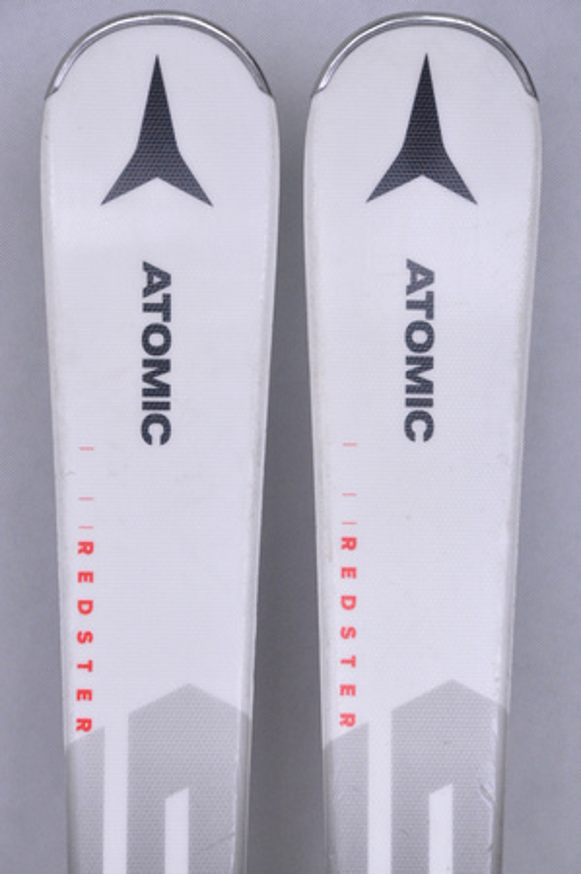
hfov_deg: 8.7
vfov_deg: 13.1
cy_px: 437
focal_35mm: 158
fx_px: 3821
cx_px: 290
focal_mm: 105
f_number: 9.5
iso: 3200
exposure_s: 1/125
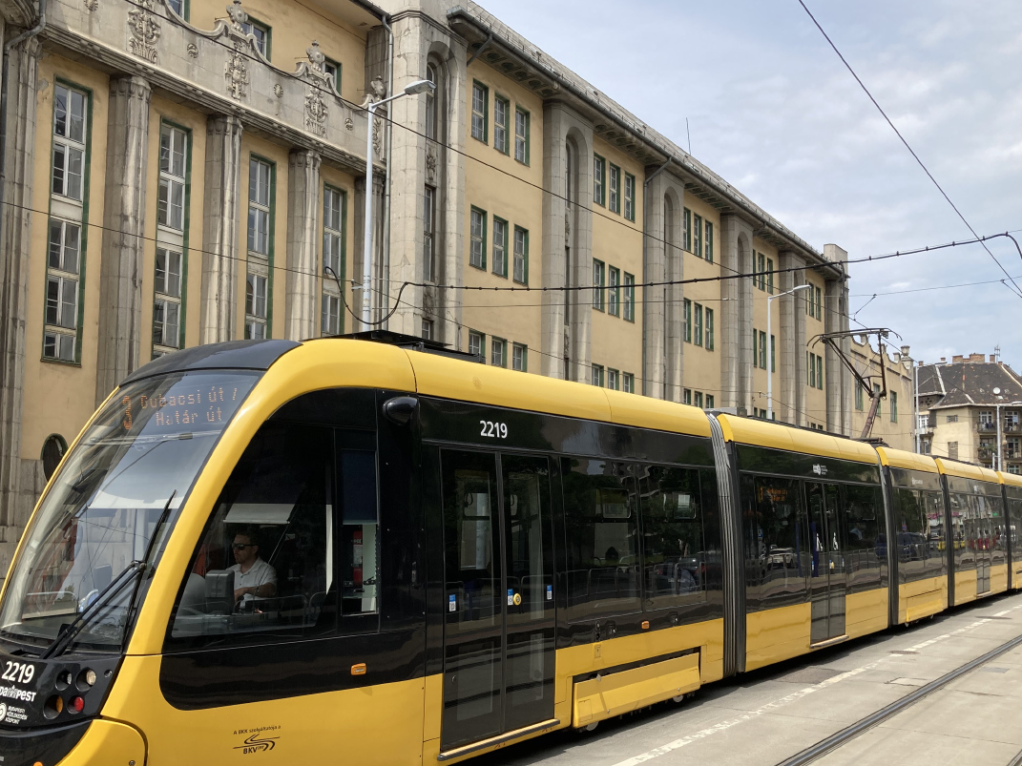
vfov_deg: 41.7
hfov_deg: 53.9
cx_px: 470
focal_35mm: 34
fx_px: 1004
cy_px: 437
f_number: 1.8
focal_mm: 3.99
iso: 20
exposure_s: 1/1453
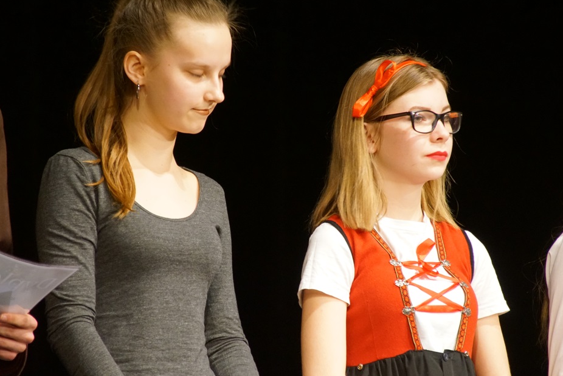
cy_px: 186
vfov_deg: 4.2
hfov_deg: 6.4
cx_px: 280
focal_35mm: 324
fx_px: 5068
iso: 3200
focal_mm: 200
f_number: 6.3
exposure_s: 1/50
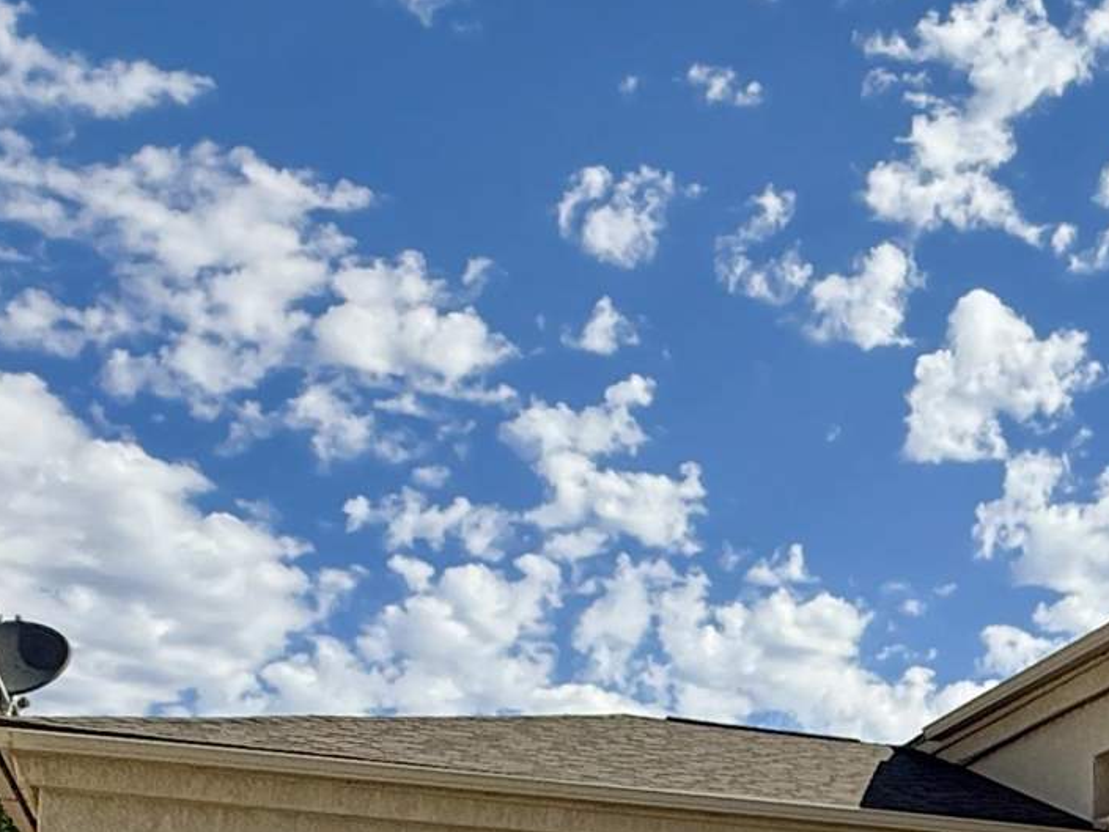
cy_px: 1051
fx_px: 1955
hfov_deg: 28.7
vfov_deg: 21.9
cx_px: 1225
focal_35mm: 61
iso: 50
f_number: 2.2
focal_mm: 2.22
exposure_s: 1/2320
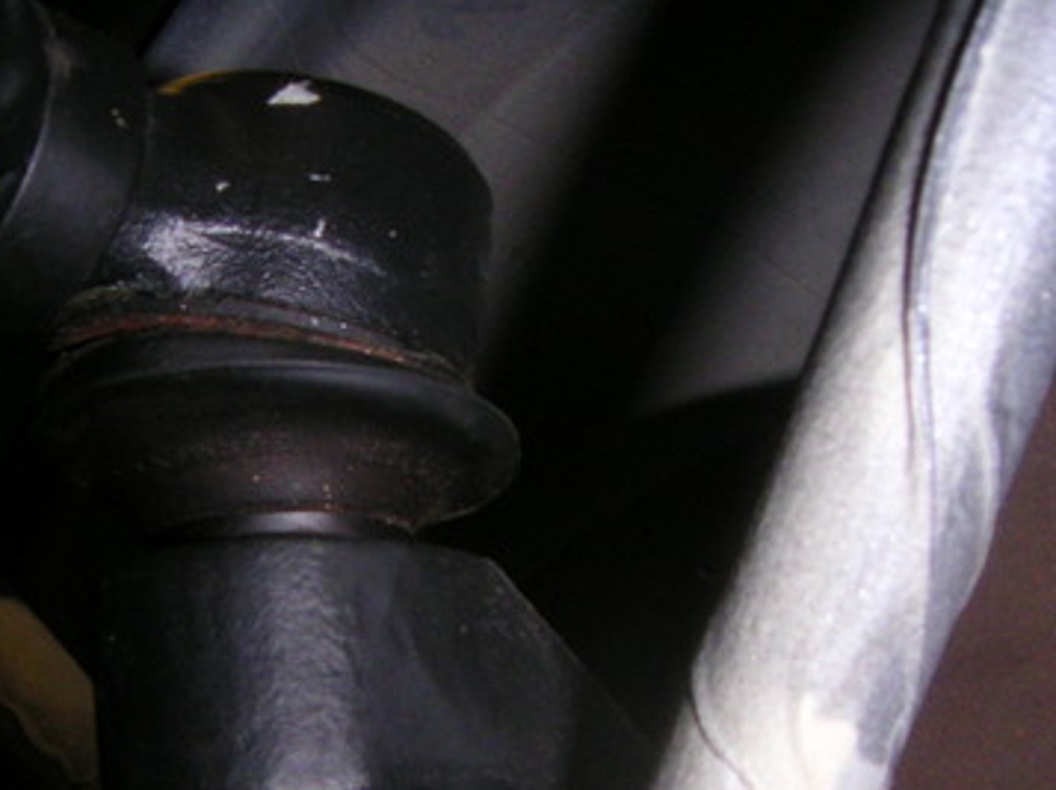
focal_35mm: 70
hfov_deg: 27.3
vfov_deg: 20.6
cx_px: 228
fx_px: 2133
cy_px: 707
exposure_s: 1/45
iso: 200
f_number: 6.7
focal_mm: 5.1
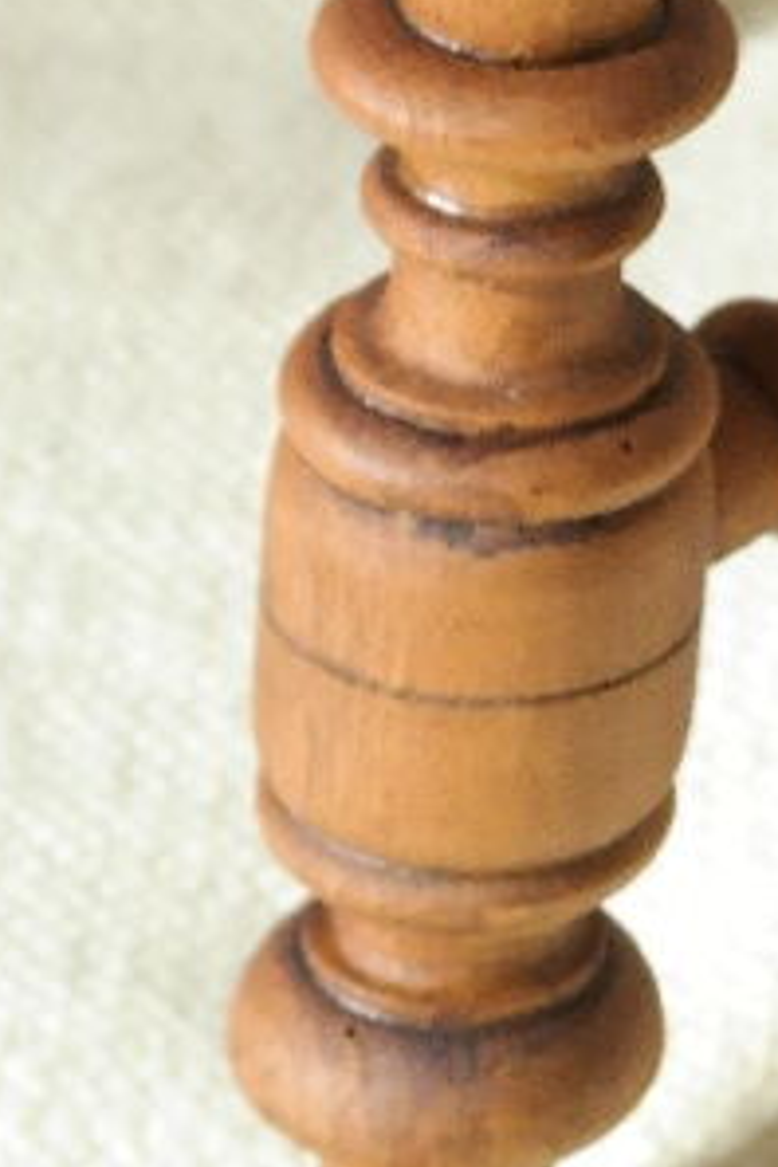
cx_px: 1517
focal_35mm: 268
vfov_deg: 7.4
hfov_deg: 5.0
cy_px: -1250
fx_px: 8687
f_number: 5.6
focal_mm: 30
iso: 800
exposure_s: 1/30
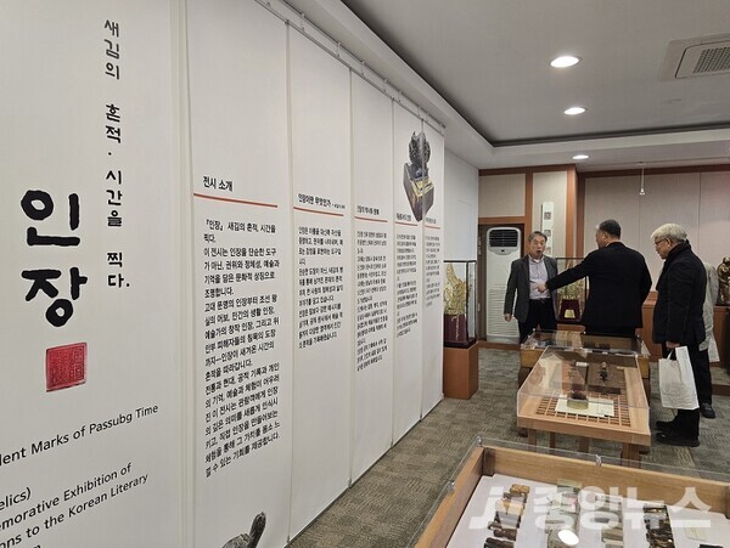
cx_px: 365
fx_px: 485
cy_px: 274
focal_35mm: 23
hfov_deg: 73.9
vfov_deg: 58.9
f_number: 1.7
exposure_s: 1/120
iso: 160
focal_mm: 6.3
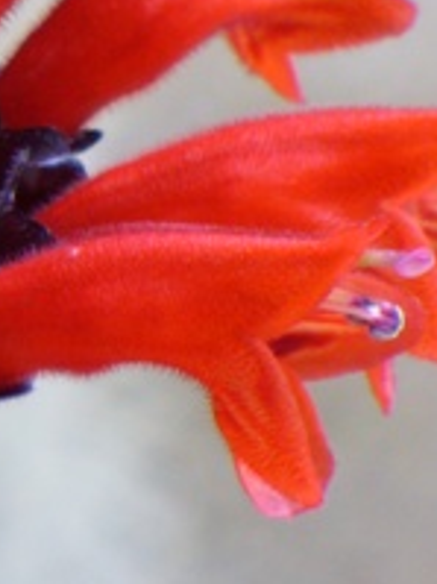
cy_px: 201
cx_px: -249
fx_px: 10464
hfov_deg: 2.4
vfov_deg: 3.2
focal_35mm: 621
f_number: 4.4
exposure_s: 1/30
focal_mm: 32.5
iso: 100
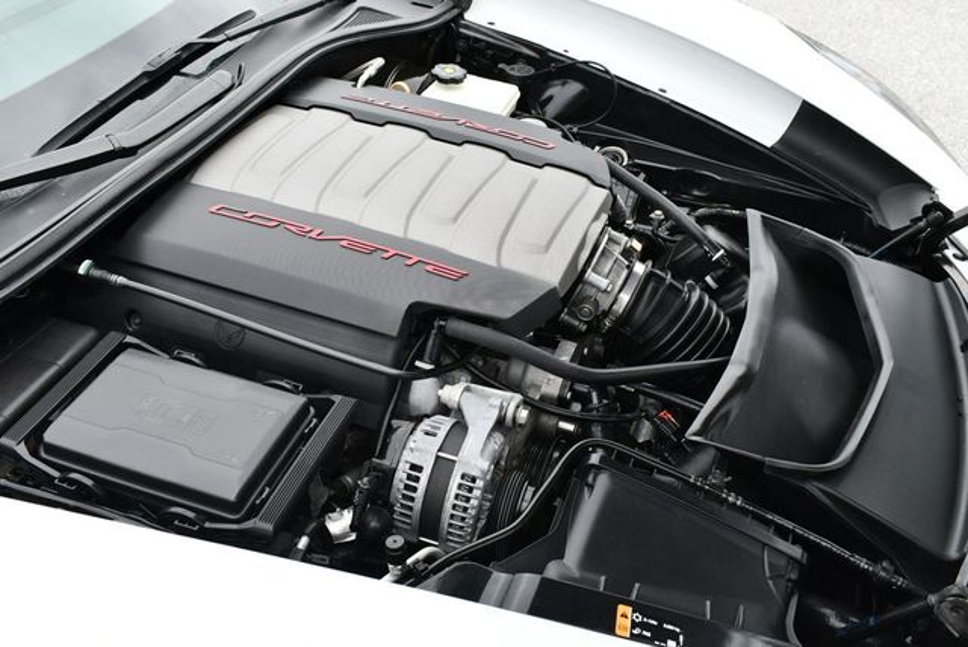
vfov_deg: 36.9
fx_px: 969
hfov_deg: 53.1
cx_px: 484
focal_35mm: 36
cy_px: 324
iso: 280
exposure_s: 1/250
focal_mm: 18
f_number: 5.6
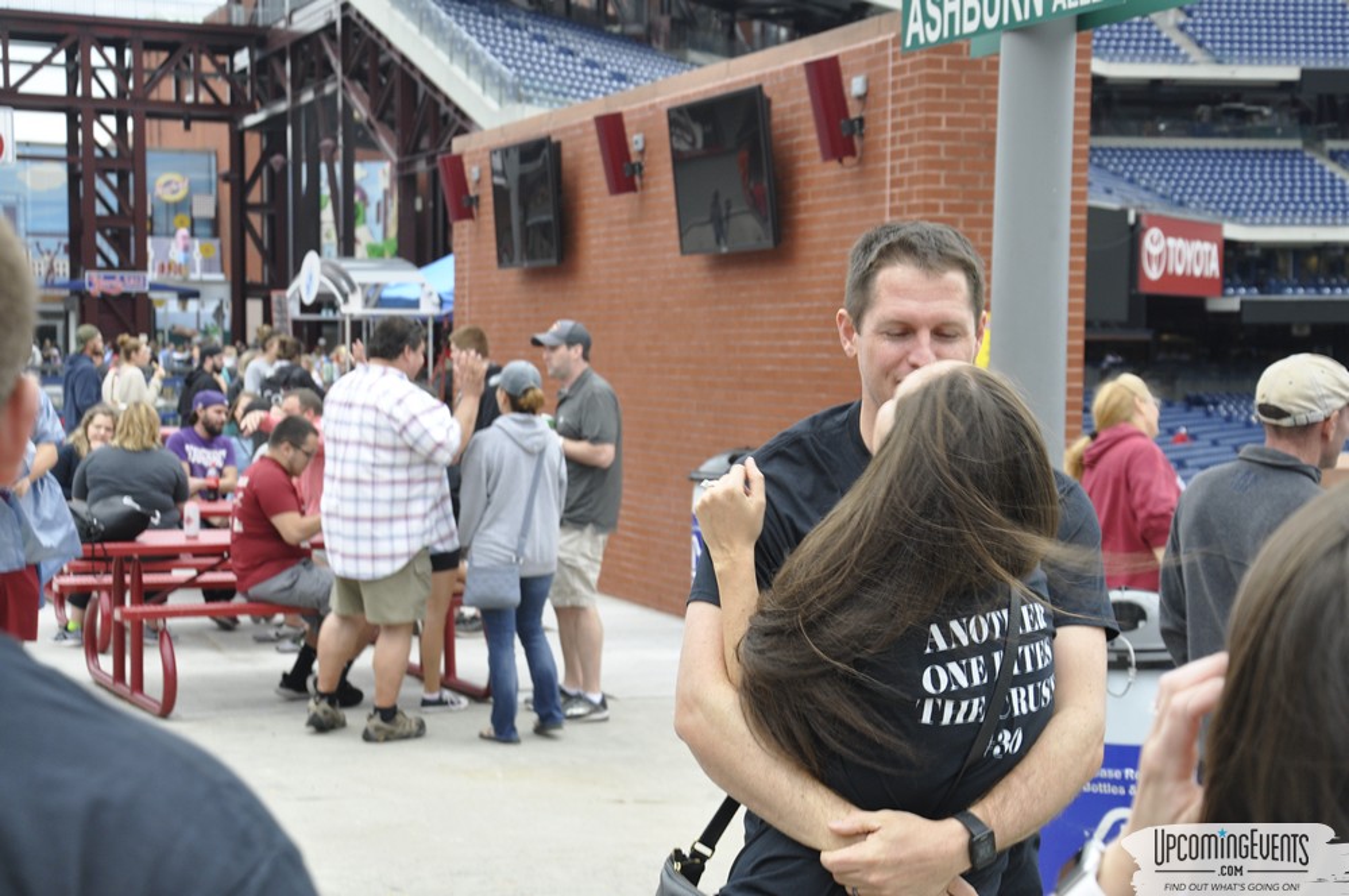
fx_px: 2694
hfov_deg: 28.1
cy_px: 448
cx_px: 674
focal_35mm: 72
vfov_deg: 18.9
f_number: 8
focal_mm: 48
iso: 400
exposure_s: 1/60
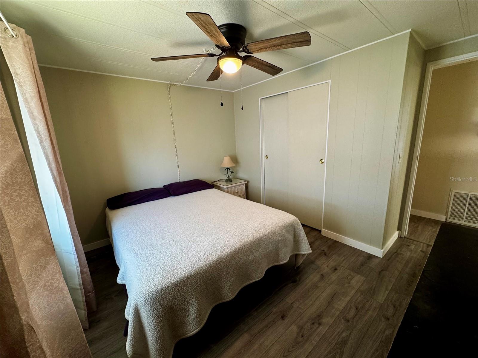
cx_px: 239
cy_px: 179
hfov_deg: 102.1
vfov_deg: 85.7
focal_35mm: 14
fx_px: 193
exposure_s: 1/60
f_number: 2.2
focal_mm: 2.22
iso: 200
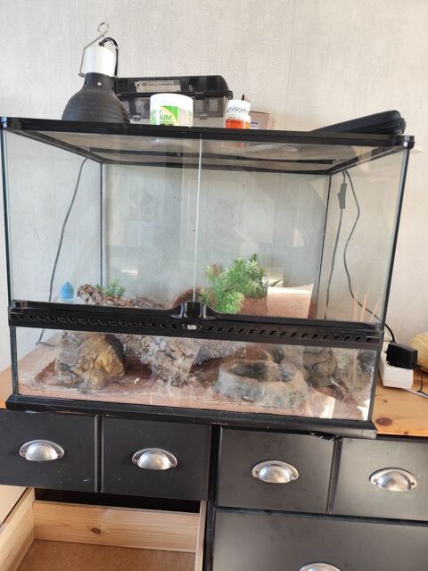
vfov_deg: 73.9
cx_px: 214
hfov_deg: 58.9
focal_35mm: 23
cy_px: 286
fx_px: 379
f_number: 1.65
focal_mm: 6.14
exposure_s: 1/50
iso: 640
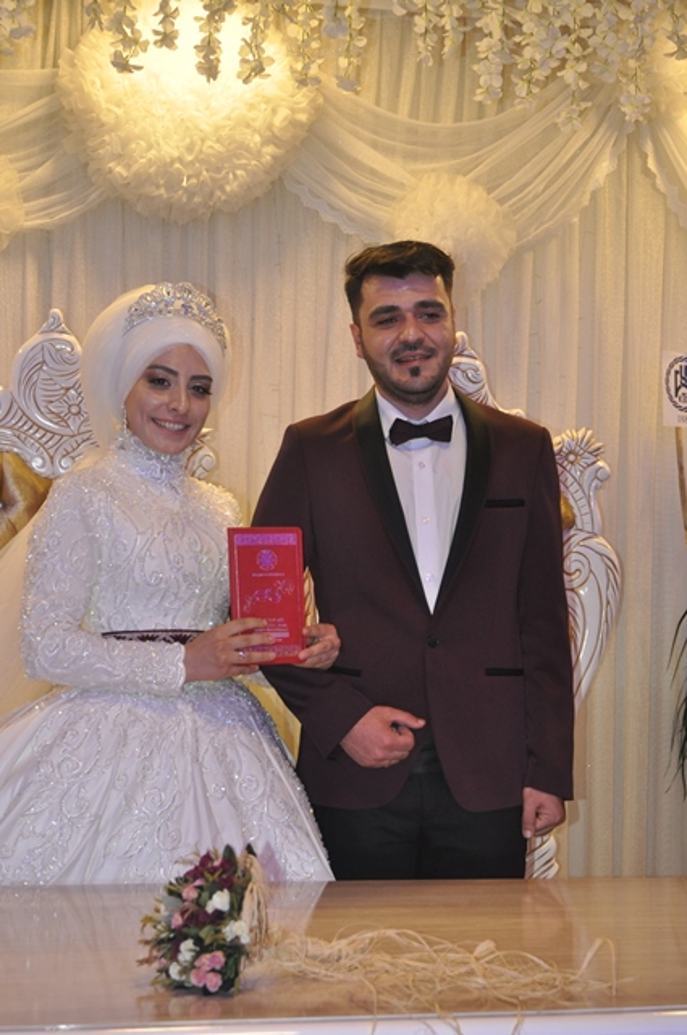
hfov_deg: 20.6
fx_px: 1894
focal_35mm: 66
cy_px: 518
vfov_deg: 30.5
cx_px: 344
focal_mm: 44
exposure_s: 1/60
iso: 800
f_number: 4.2
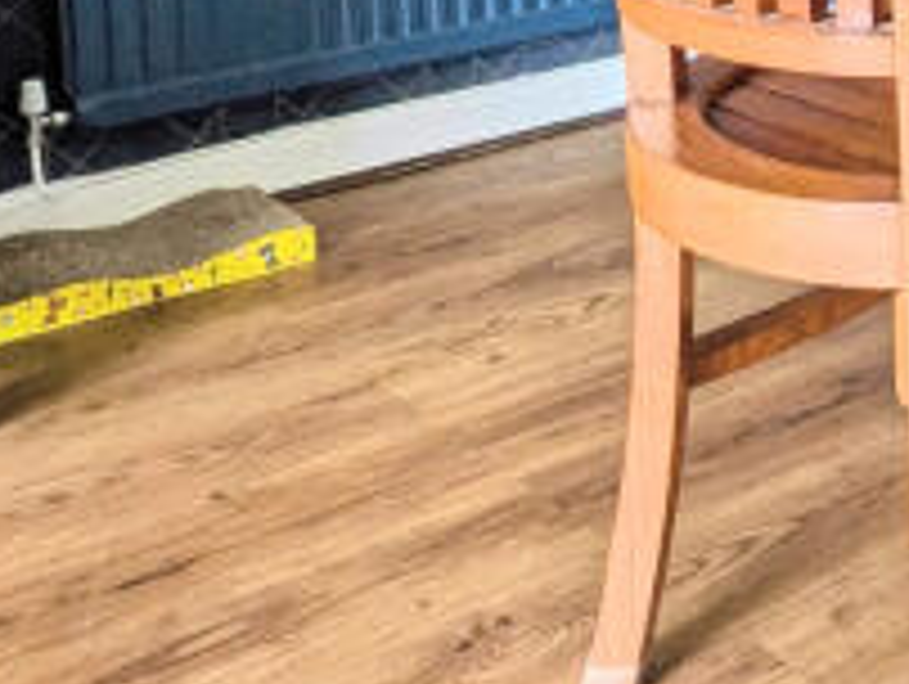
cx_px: 1166
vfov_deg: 18.8
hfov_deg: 24.2
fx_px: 1867
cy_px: -277
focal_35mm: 71
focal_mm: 1.83
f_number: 2.2
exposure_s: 1/50
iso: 84
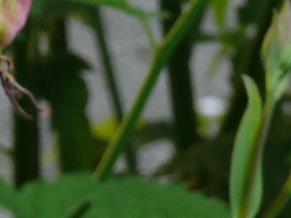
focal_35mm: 473
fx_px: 3974
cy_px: 34
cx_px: -297
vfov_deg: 3.1
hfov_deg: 4.1
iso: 100
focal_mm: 24.6
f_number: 9
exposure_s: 1/13
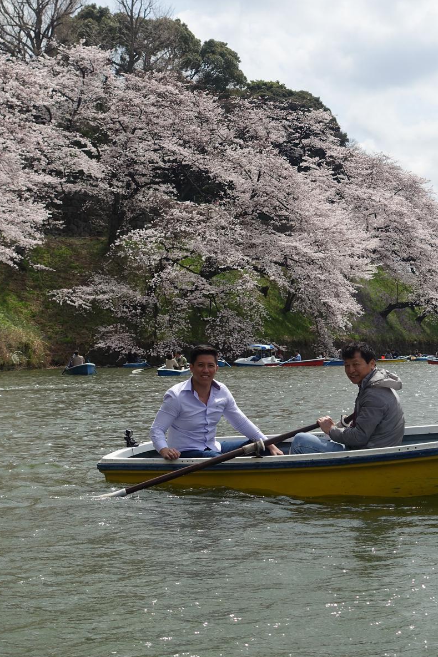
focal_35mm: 73
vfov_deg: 27.7
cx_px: 387
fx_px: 1333
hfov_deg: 18.4
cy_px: 331
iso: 125
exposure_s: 1/160
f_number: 4
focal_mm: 17.49
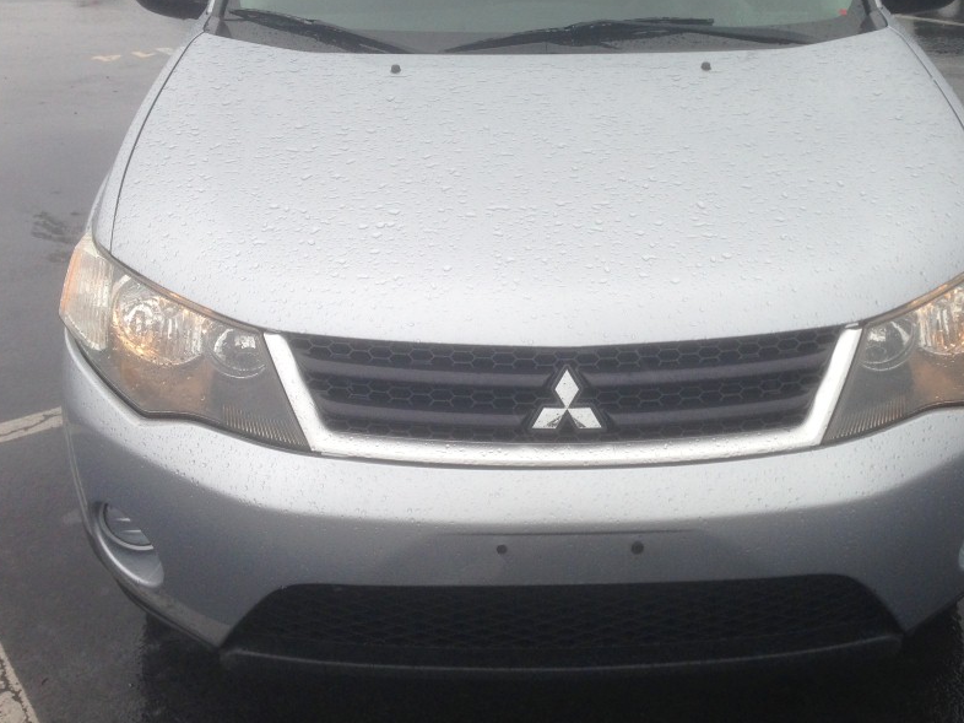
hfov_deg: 43.7
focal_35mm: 43
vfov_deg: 33.5
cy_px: 301
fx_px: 1197
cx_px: 552
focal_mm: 4.13
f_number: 2.4
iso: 50
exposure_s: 1/304
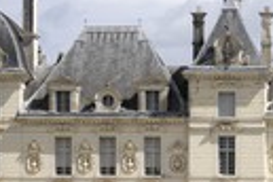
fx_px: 2298
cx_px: 221
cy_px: 169
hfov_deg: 6.8
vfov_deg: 4.5
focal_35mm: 303
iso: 100
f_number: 5.6
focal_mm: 62
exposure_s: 1/500
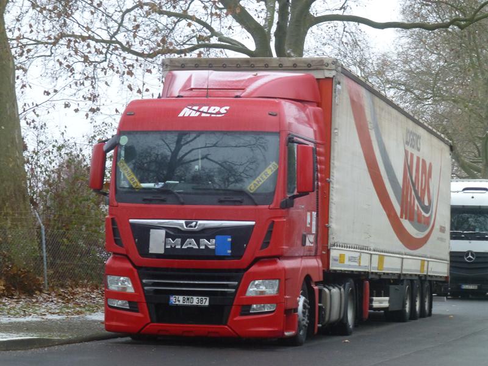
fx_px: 1621
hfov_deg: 17.1
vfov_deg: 12.9
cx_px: 244
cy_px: 183
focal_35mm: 115
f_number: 5.3
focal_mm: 20.6
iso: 400
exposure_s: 1/80
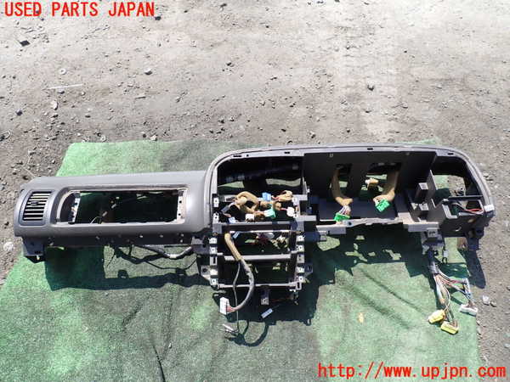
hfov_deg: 69.4
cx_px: 255
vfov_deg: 54.9
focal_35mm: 25
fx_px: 368
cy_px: 191
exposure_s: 1/500
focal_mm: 4.5
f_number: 2.8
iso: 100
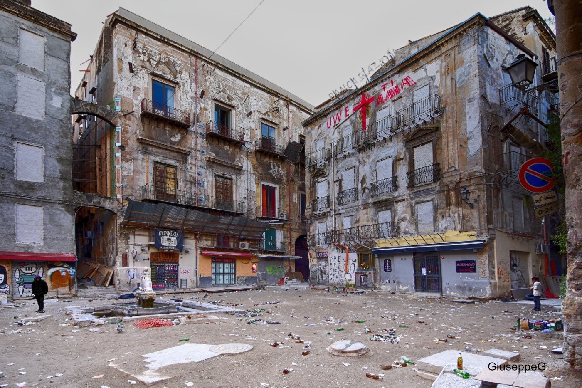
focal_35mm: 18
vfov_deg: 67.4
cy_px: 194
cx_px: 291
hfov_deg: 90.0
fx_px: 291
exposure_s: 1/125
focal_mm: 12
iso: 200
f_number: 5.6
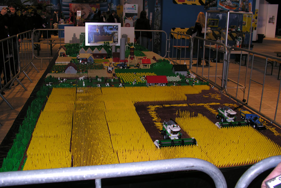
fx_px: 289
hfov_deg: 51.9
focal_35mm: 37
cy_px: 97
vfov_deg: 36.0
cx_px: 141
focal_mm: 8.9
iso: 50
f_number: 2.8
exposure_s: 1/60.1
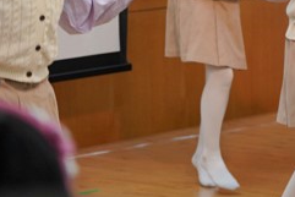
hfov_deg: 7.9
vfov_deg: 5.2
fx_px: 2140
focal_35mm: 261
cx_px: 18
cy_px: -106
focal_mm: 70
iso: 800
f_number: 4
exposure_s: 1/160
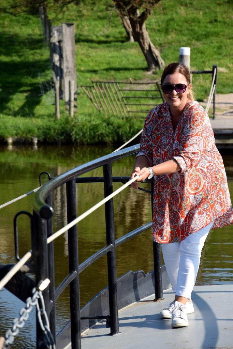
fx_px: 1528
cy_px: 174
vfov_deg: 13.0
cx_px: 116
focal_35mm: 158
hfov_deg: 8.7
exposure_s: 1/800
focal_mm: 105
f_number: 7.1
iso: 200
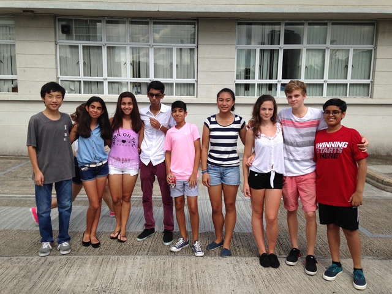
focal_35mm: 33
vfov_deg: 42.9
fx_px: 374
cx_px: 196
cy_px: 147
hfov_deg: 55.4
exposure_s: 1/821
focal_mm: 4.12
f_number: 2.4
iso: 50
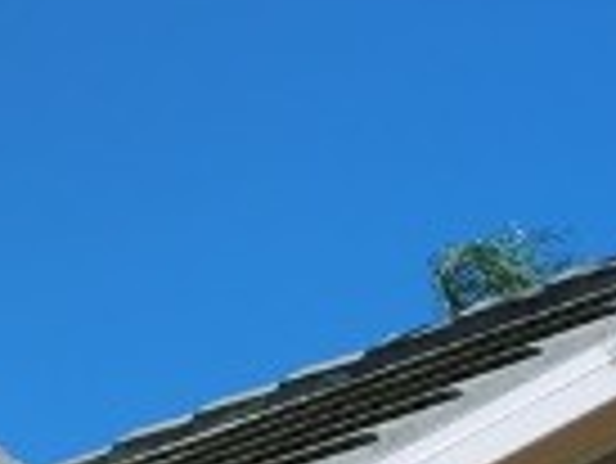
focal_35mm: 172
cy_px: 1225
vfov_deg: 7.8
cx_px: -1479
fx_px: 3063
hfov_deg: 8.6
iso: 20
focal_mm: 5.4
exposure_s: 1/2365
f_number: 1.8
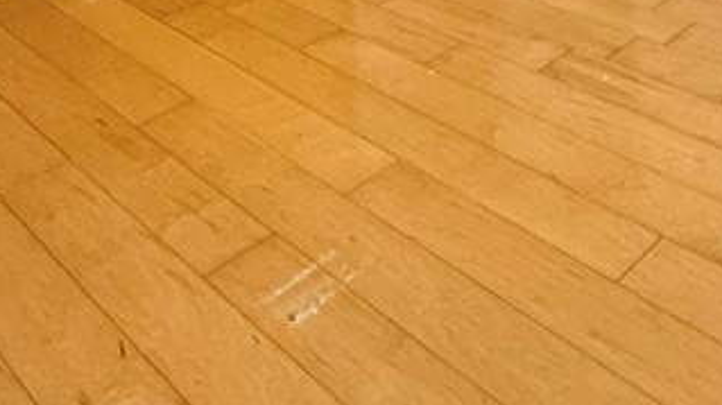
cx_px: 389
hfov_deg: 42.1
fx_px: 938
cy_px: -428
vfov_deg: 17.1
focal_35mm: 49
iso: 400
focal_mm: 2.22
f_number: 2.2
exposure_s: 1/60
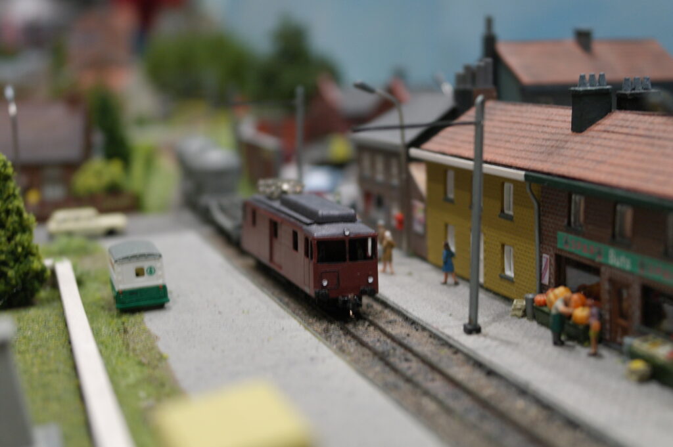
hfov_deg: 37.5
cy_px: 224
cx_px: 336
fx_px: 990
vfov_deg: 25.5
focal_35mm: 53
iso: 500
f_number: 4.5
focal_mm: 35
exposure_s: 1/15
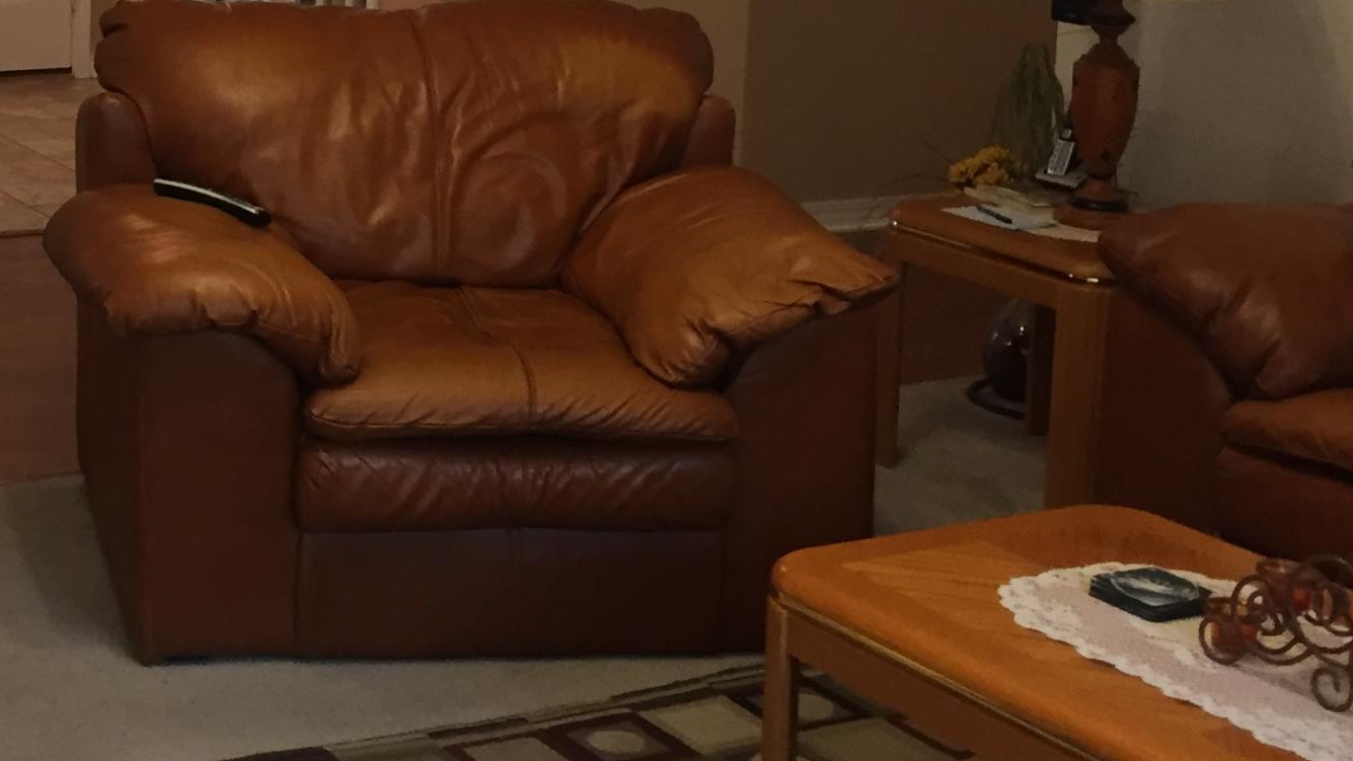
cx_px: 70
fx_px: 2547
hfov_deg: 28.3
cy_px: -46
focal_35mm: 71
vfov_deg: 16.5
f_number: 2.2
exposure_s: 1/30
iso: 100
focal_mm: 4.15
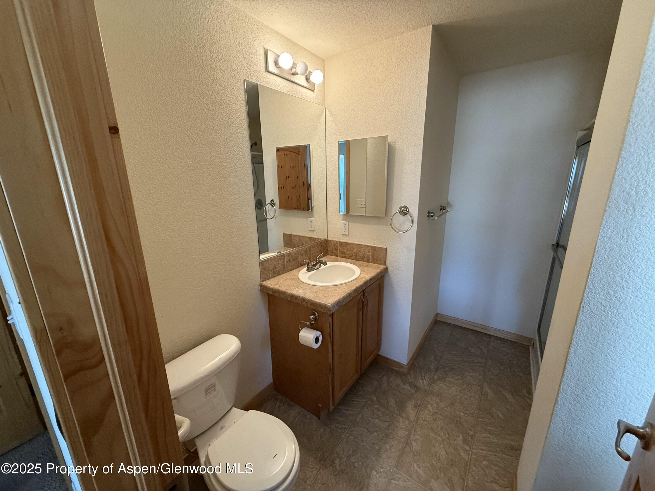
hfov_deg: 102.1
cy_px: 246
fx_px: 265
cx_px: 328
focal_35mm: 14
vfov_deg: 85.7
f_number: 2.2
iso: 400
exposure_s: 1/60
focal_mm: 2.22
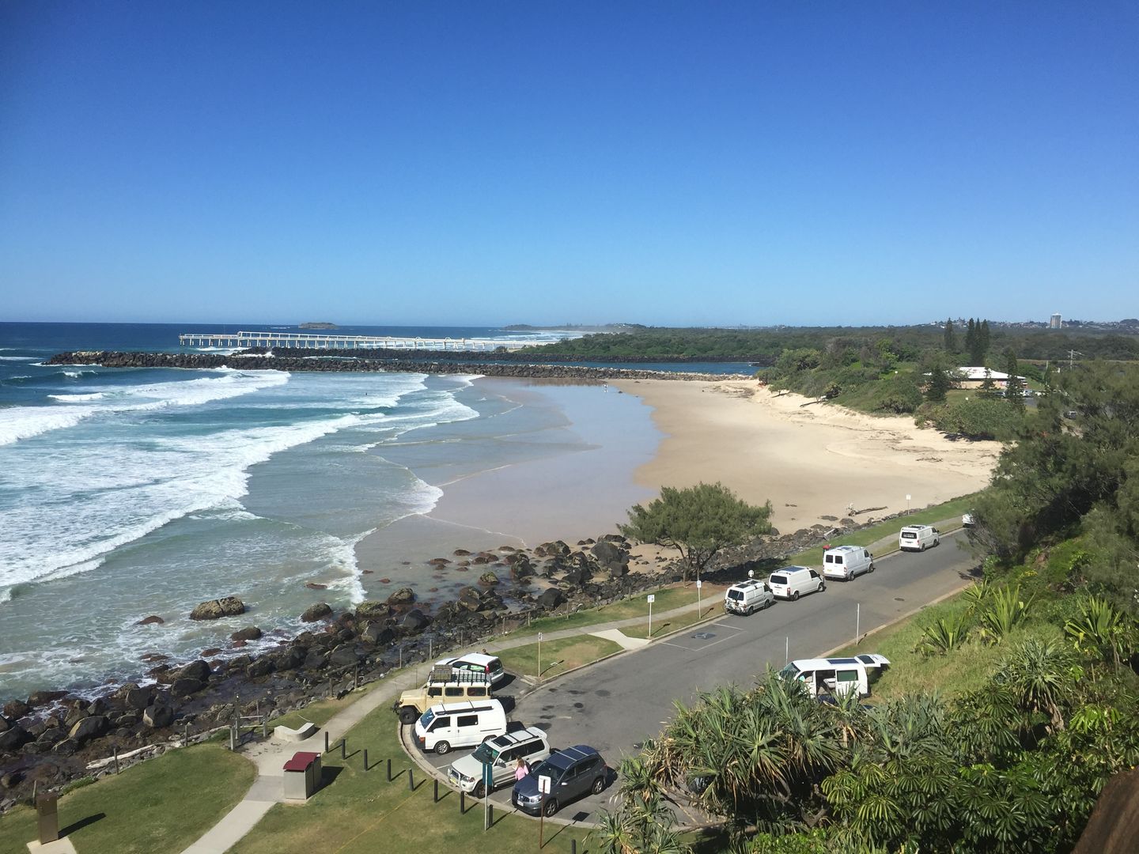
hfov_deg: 61.7
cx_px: 570
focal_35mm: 29
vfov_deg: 48.2
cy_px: 427
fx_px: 954
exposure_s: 1/2639
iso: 32
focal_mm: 4.15
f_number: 2.2
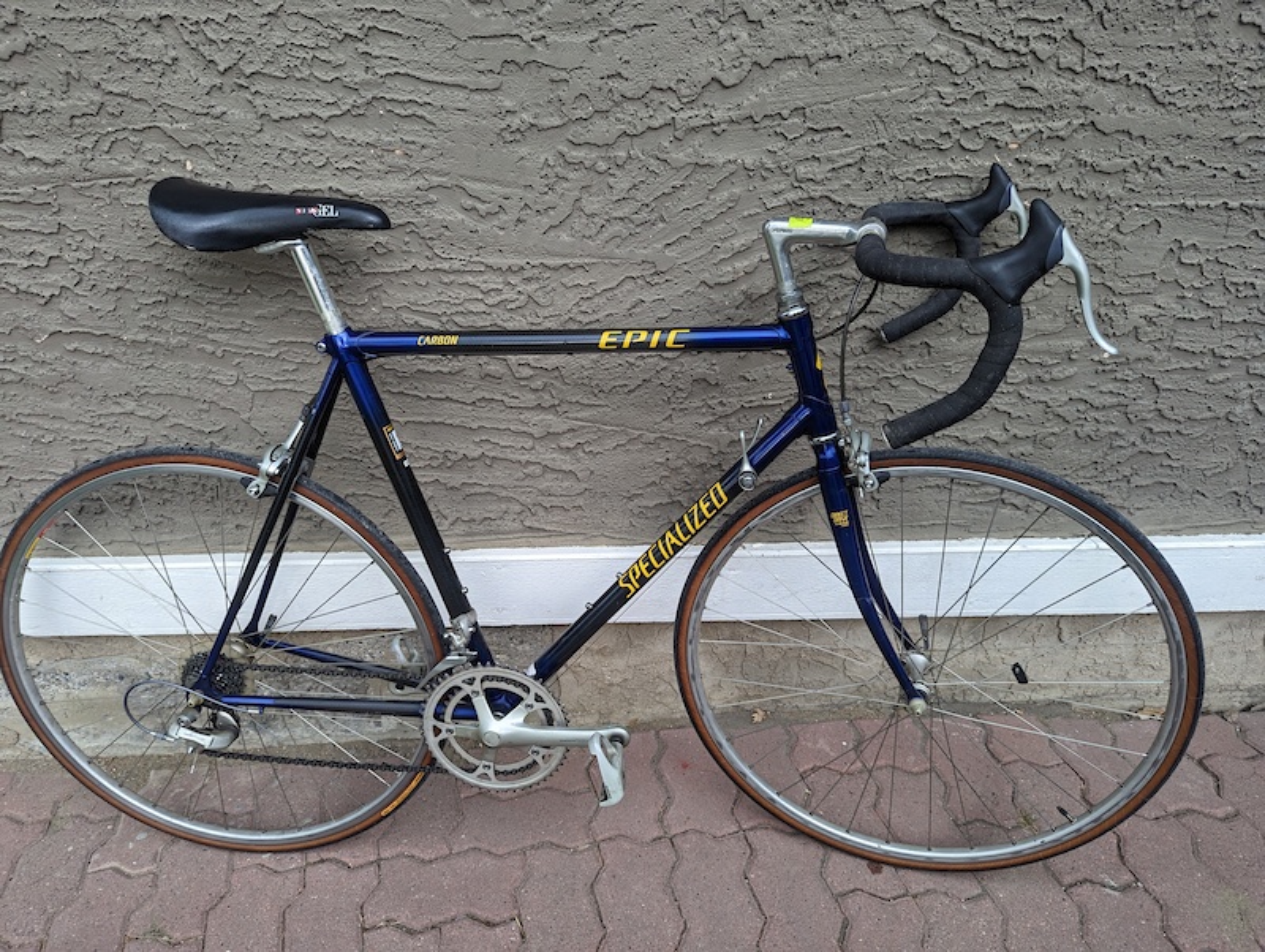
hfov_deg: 71.5
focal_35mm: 24
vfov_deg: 56.9
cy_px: 476
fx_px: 878
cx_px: 632
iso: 104
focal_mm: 6.81
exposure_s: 1/38
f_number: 1.85
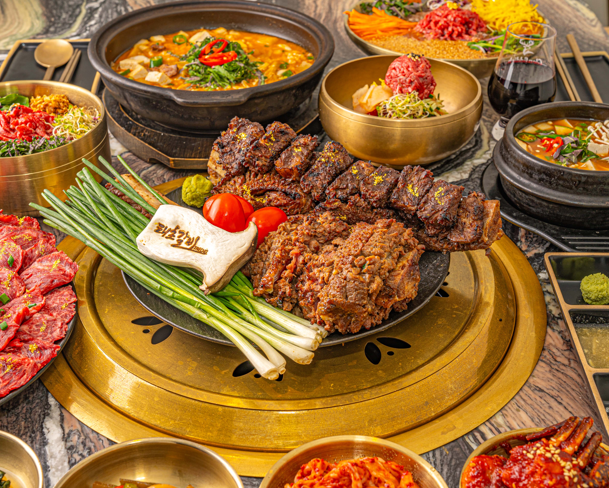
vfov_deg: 28.6
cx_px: 304
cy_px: 244
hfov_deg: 35.4
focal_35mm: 53
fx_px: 955
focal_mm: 47
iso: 100
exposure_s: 1/80
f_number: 11
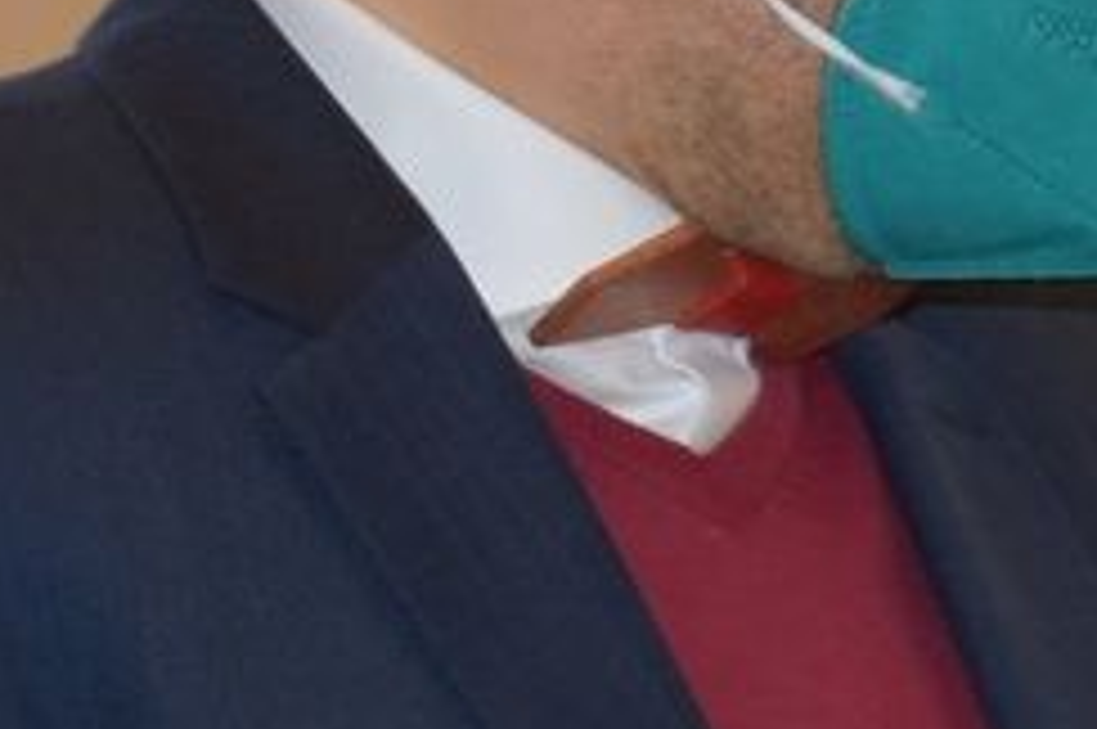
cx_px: 2832
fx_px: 5995
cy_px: 860
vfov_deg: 6.9
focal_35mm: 197
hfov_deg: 9.1
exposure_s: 1/60
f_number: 4
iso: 800
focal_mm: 20
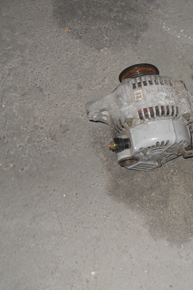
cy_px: 144
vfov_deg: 40.3
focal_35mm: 49
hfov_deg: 27.3
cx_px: 138
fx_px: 394
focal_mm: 6.3
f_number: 2.8
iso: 100
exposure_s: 1/45
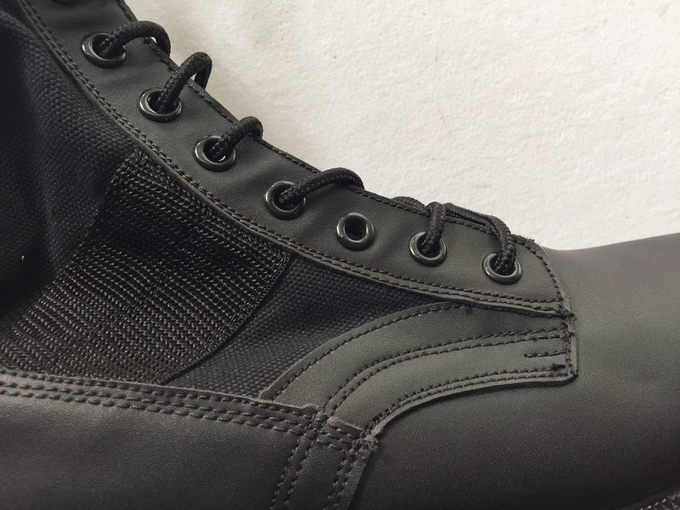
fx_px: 570
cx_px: 340
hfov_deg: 61.7
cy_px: 255
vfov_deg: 48.2
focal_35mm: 29
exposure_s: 1/50
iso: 32
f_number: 2.2
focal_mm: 4.15
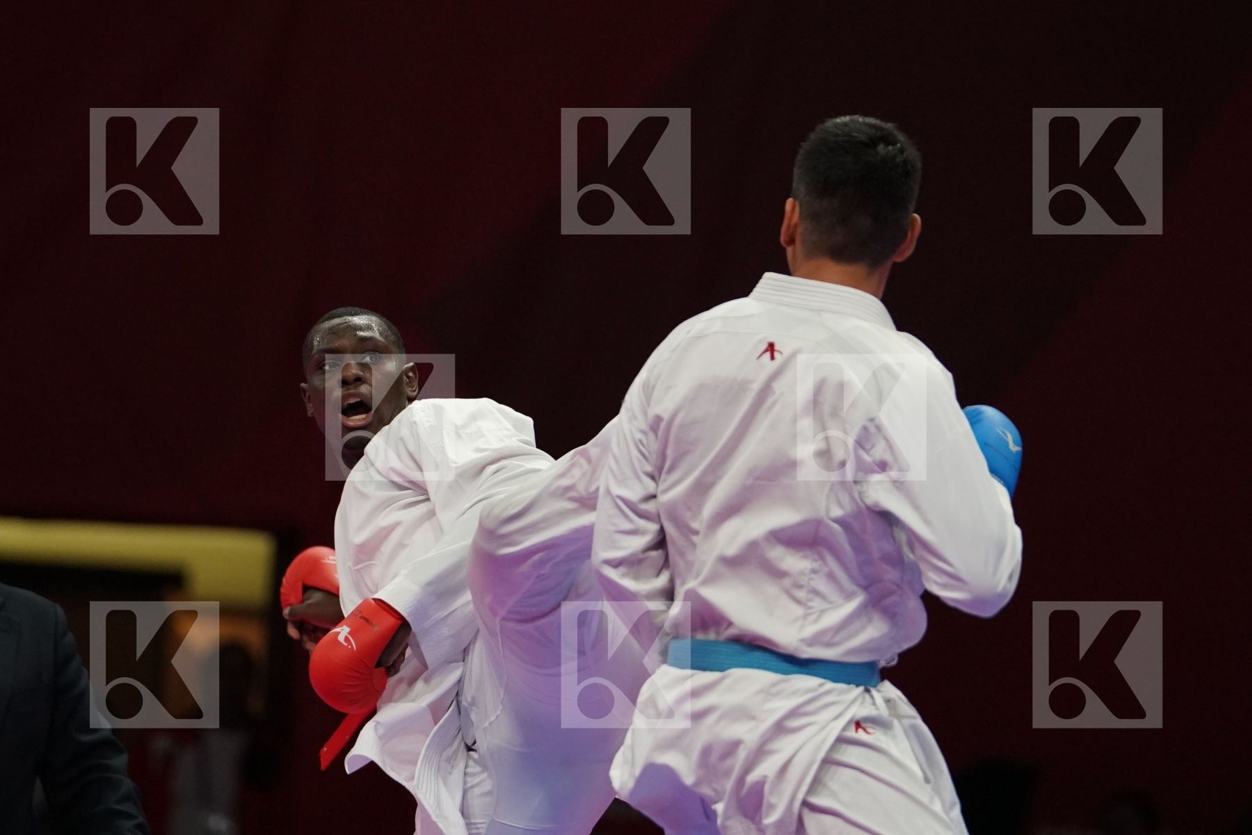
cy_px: 418
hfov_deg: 5.3
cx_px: 626
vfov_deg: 3.5
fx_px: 13562
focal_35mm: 390
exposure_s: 1/1000
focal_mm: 260
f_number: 4
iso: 3200
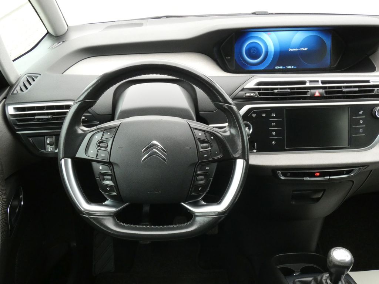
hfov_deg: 49.0
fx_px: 416
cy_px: 142
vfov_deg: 37.7
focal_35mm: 38
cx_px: 190
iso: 500
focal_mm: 6.8
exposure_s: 1/80
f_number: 5.6
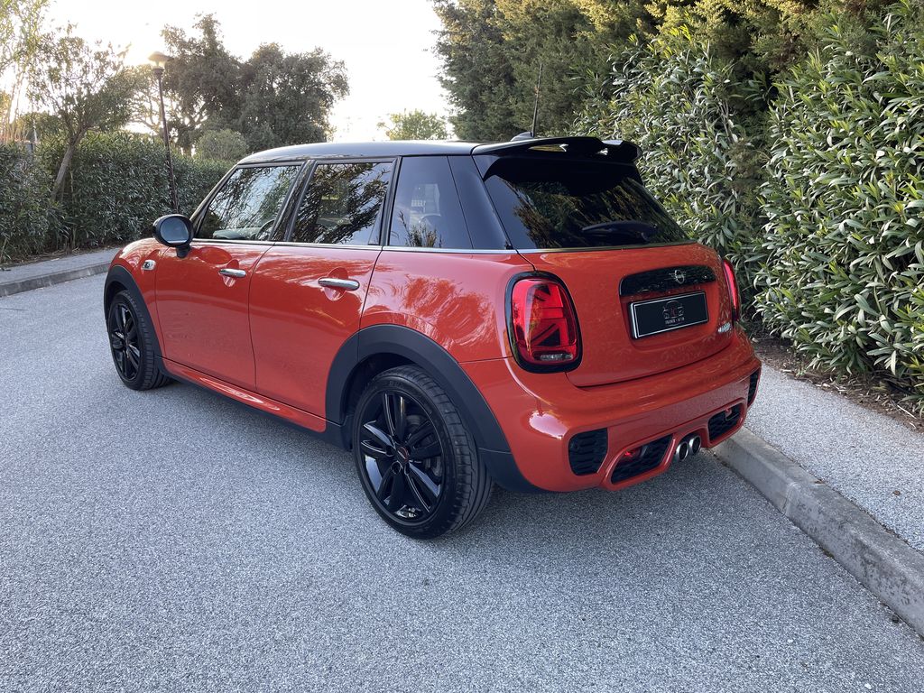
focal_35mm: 26
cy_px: 346
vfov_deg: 53.1
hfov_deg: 67.3
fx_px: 694
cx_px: 462
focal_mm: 4.2
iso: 40
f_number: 1.6
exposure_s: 1/121
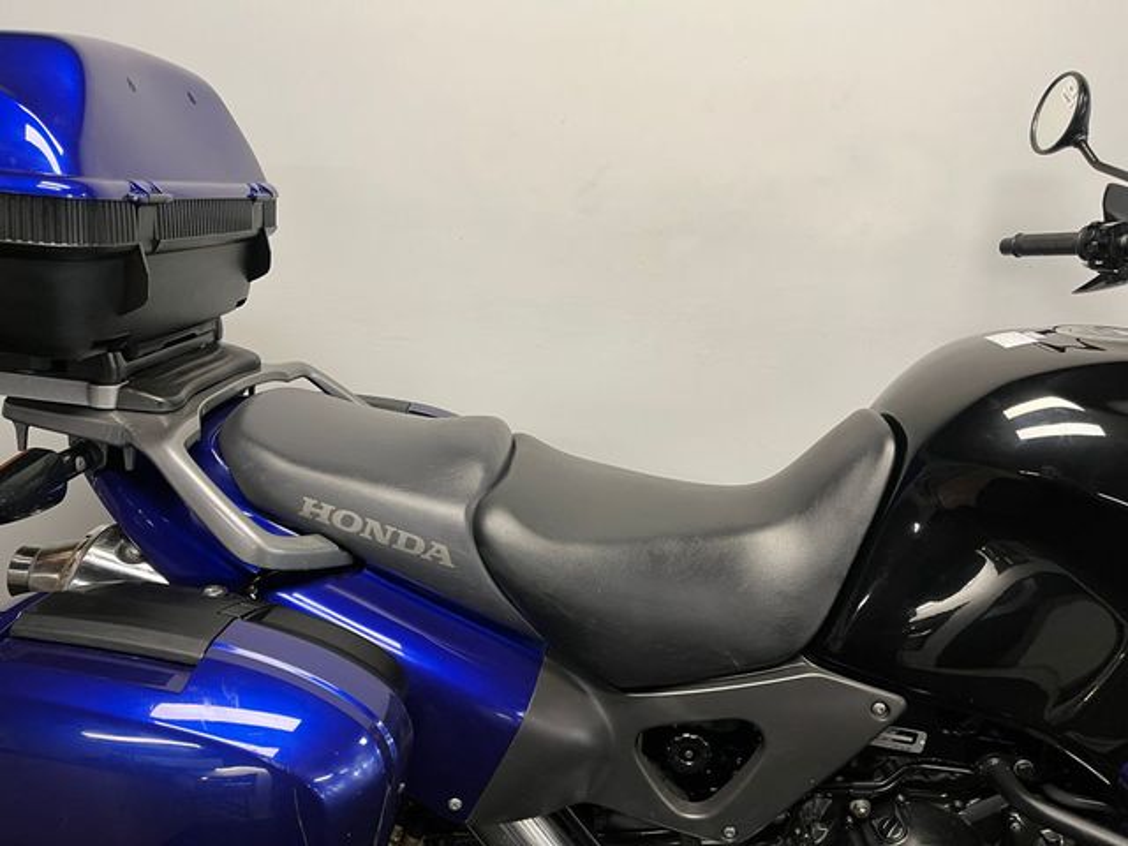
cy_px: 423
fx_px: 847
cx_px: 564
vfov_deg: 53.1
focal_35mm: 26
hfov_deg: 67.3
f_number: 1.6
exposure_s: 1/50
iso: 80
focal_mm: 5.1
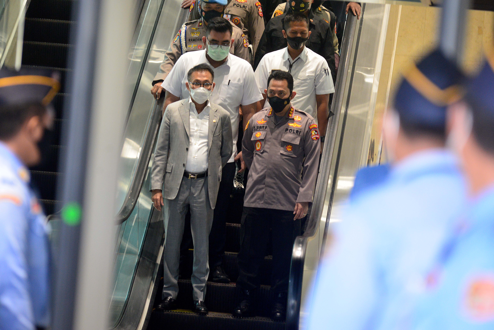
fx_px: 2745
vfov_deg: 6.9
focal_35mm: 200
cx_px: 247
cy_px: 165
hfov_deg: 10.3
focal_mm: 200
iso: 3200
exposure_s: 1/160
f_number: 5
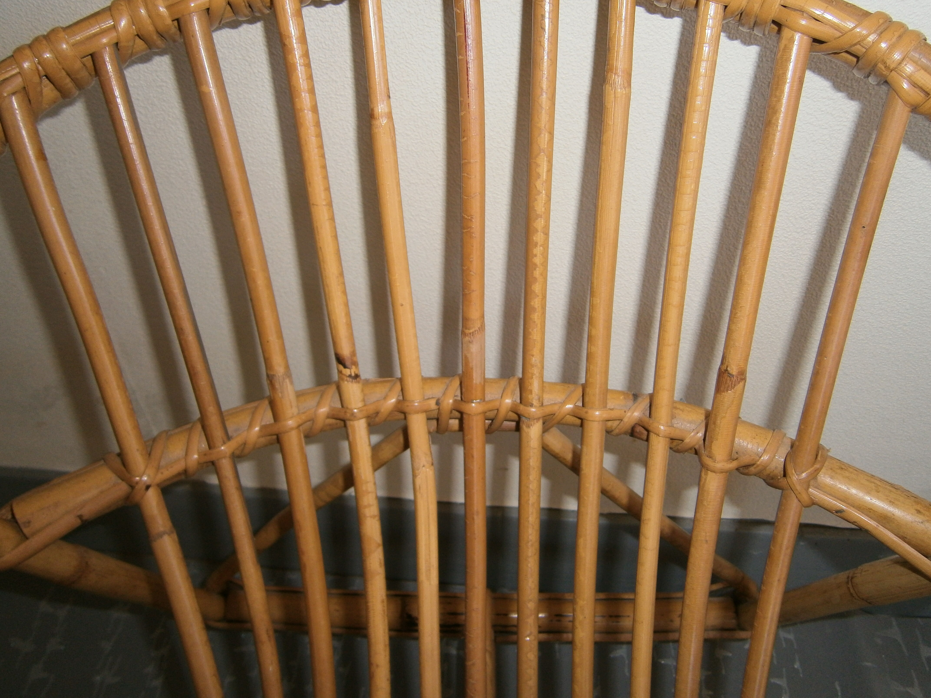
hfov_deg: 67.3
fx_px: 699
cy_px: 349
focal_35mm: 26
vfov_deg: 53.1
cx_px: 466
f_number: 2.8
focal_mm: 4.7
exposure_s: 1/30
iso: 80
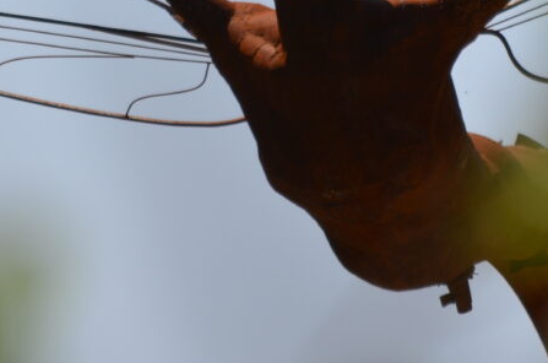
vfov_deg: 1.3
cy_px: -43
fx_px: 15645
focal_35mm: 1030
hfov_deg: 2.0
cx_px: 310
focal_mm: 300
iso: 360
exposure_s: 1/2000
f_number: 5.6
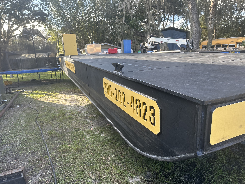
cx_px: 122
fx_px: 170
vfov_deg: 56.8
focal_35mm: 24
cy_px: 92
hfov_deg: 71.6
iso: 80
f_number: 1.78
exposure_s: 1/386
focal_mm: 6.86
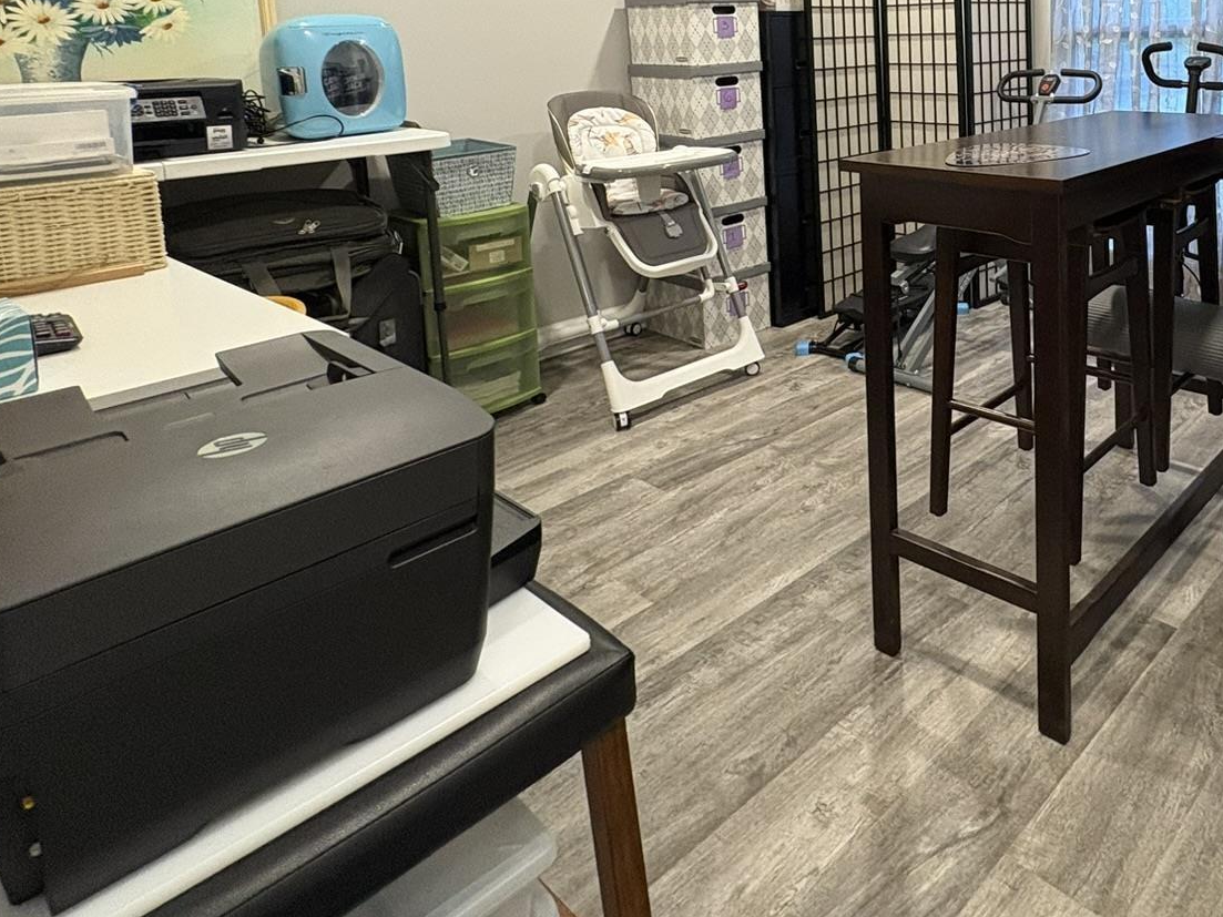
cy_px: 120
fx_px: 918
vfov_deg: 48.4
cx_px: 960
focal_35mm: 26
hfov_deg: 62.2
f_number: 2.2
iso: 320
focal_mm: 2.22
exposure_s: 1/60
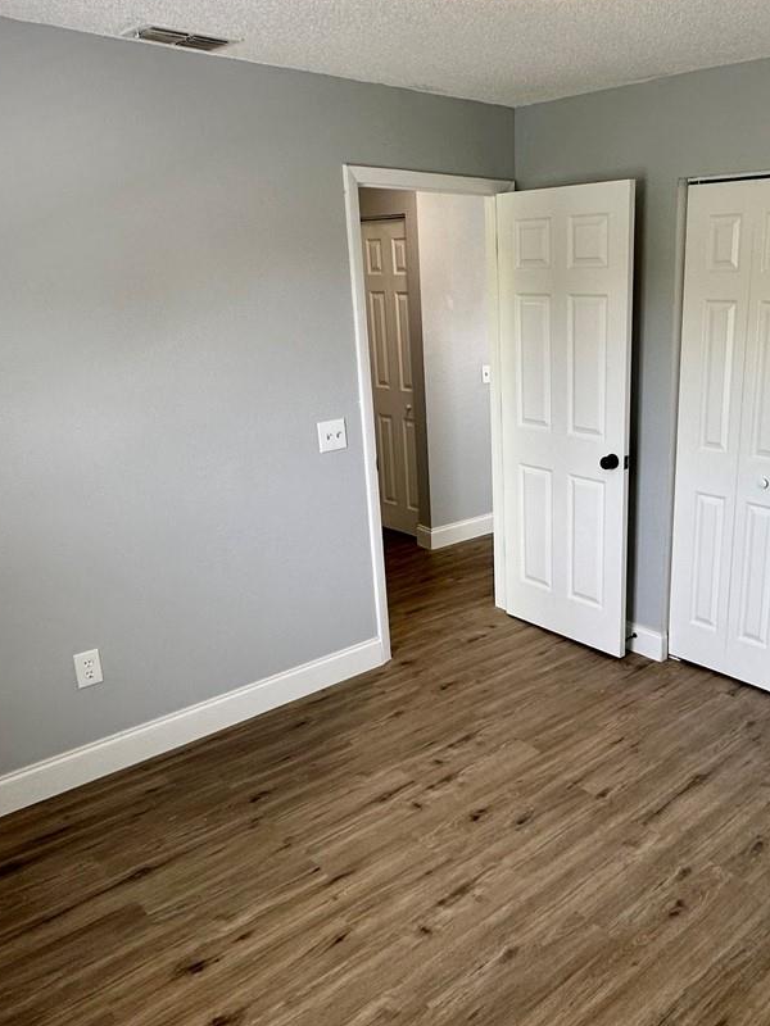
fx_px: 830
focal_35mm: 28
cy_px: 526
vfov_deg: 63.4
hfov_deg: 48.6
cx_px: 535
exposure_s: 1/99
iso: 100
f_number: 2.2
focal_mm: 2.22
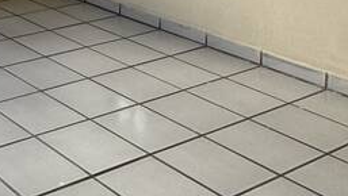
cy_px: -132
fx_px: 591
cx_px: -121
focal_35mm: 64
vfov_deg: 16.5
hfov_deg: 26.9
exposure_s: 1/99
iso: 100
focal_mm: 2.22
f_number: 2.2
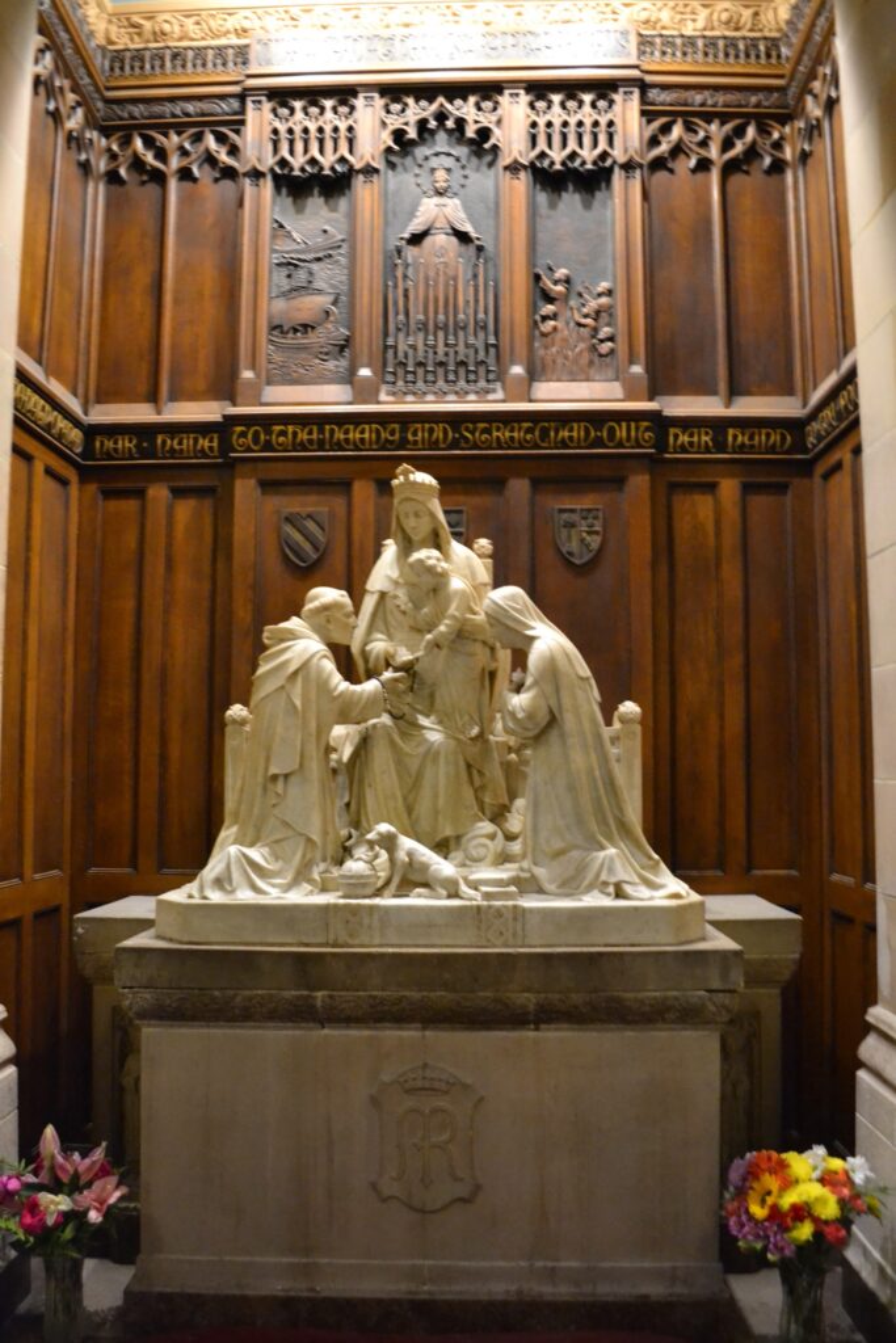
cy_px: 672
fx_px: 1008
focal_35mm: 27
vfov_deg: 67.4
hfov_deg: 47.9
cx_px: 448
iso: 3200
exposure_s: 1/25
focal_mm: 18
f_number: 3.5
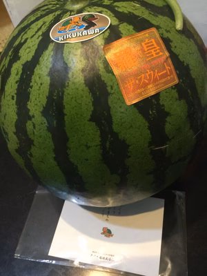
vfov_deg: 58.4
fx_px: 247
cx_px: 104
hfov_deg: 45.4
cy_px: 138
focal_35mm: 31
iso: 200
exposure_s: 1/17
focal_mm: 3.3
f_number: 2.4
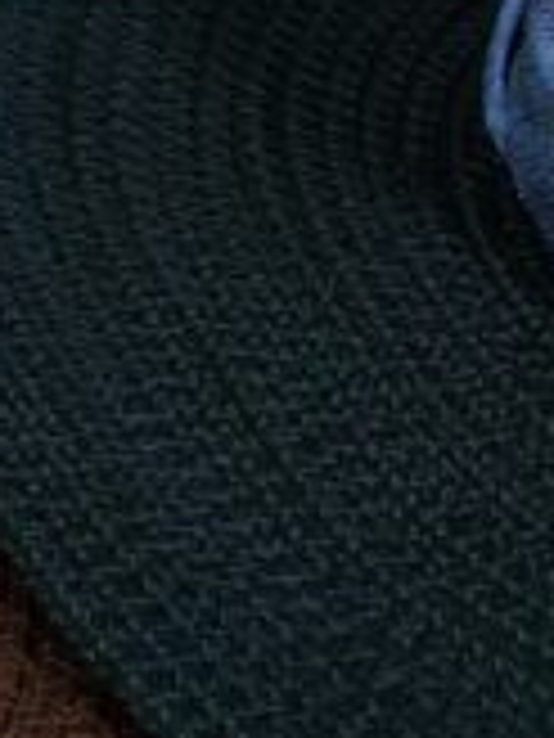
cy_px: -562
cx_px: -1067
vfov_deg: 12.2
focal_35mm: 150
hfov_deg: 8.4
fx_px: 3201
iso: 200
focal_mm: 5.23
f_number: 1.8
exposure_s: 1/50
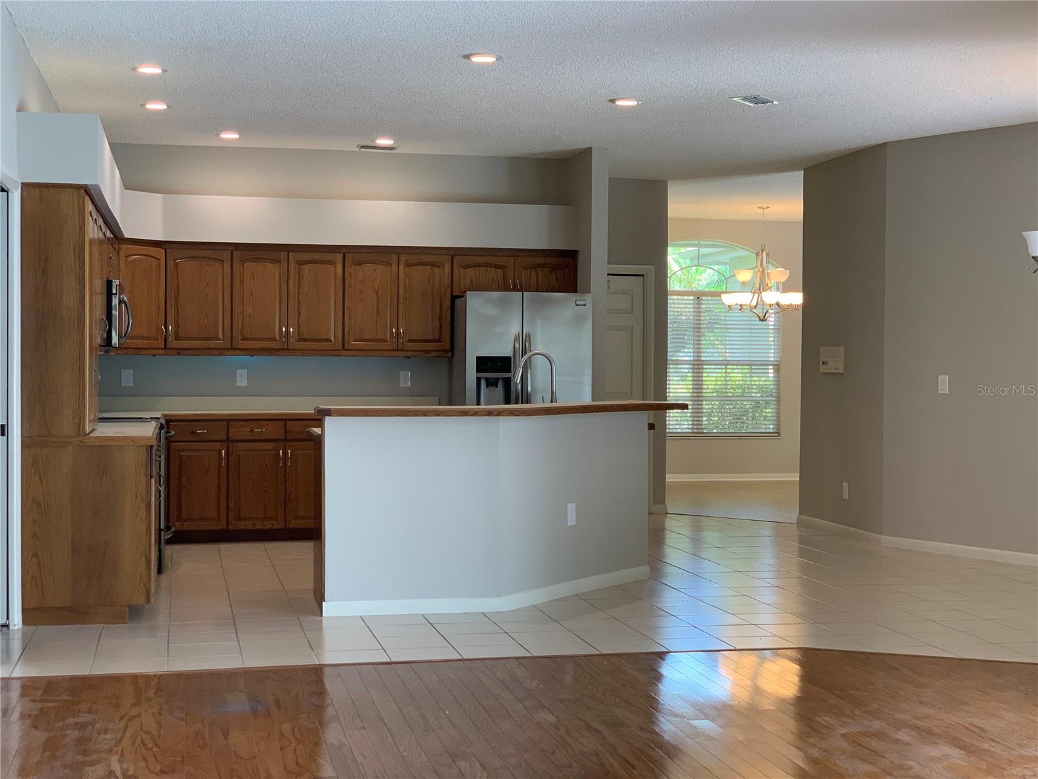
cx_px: 519
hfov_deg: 36.8
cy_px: 390
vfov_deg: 28.0
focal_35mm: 52
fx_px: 1559
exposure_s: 1/120
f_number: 2.4
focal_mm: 6
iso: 125
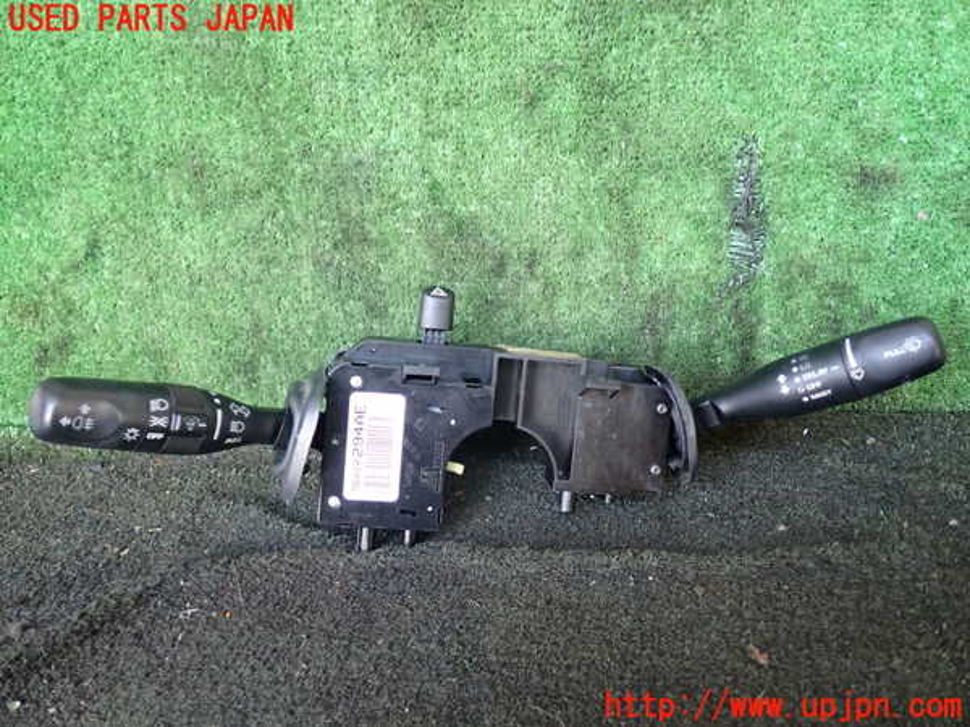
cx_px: 485
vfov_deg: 46.8
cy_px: 364
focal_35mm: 30
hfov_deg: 60.0
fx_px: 841
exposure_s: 1/30
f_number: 2.3
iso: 200
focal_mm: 5.4
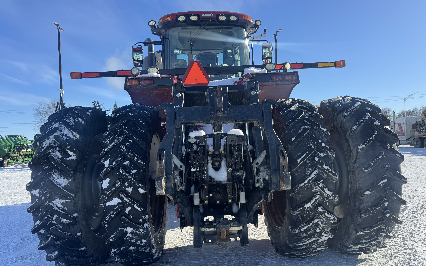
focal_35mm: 26
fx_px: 302
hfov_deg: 70.4
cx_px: 213
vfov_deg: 47.5
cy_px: 151
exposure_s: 1/3247
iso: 80
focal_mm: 6.76
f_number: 1.78
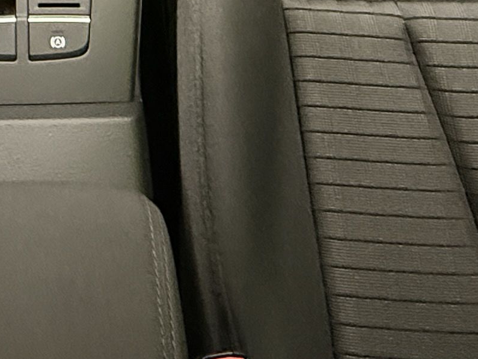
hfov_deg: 26.2
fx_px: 980
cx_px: 23
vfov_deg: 16.4
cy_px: -336
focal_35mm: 71
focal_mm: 2.22
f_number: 2.2
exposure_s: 1/50
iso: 1000
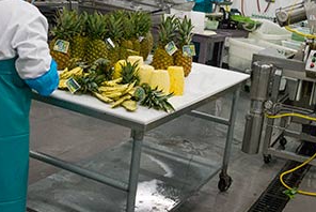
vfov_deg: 28.7
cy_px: 102
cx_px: 202
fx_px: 413
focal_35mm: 47
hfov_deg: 41.5
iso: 1250
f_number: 6.7
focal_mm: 24
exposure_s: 1/180
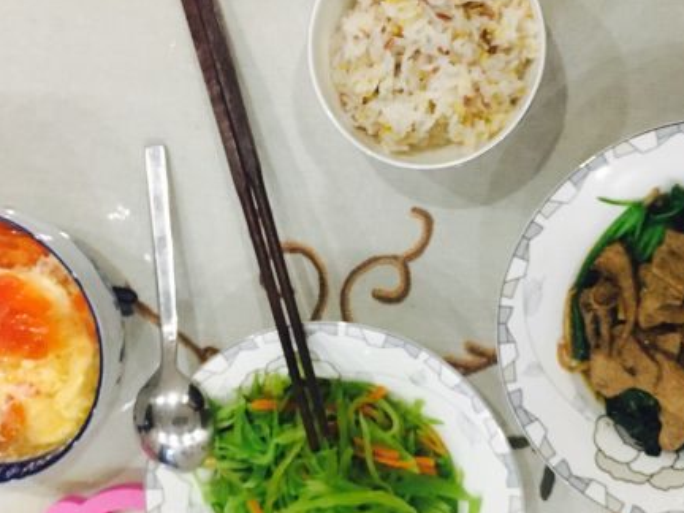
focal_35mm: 47
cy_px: 308
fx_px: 929
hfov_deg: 40.3
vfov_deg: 30.8
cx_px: 401
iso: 200
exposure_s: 1/33
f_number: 2.2
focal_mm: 4.15
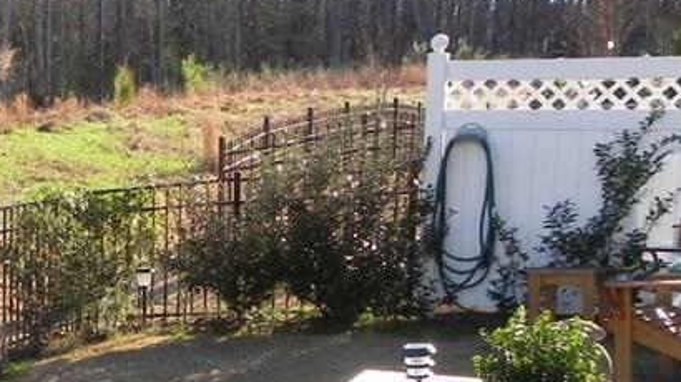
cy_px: 321
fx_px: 1426
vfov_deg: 15.1
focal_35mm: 79
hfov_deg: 24.7
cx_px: -98
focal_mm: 5.2
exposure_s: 1/261
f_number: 5.6
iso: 224
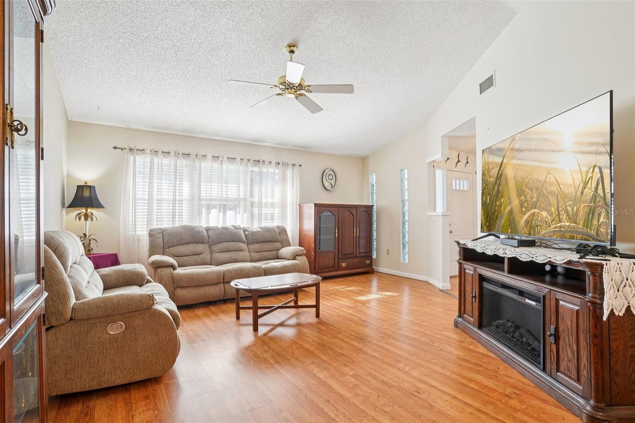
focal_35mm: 17
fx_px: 300
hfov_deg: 93.3
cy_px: 212
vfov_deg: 70.4
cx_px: 318
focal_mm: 17
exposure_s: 1/30
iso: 400
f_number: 8
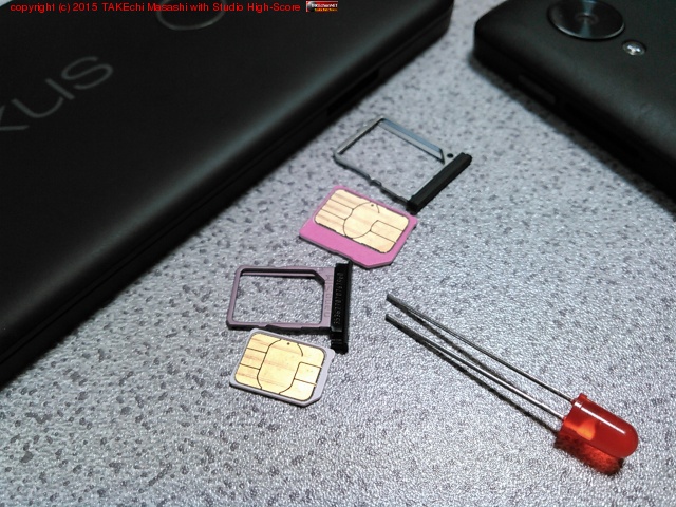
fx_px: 586
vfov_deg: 46.8
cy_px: 254
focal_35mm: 30
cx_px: 338
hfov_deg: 60.0
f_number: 2.4
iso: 200
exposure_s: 1/15.1
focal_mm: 4
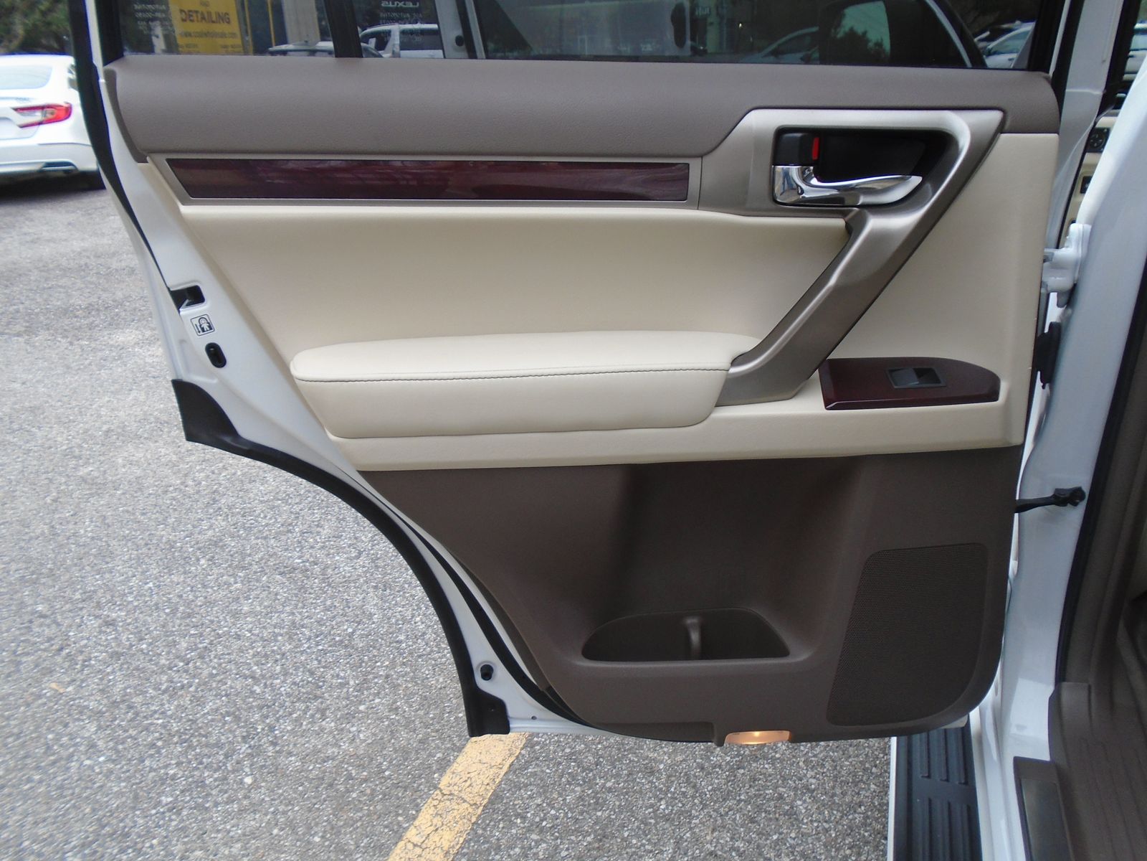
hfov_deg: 67.3
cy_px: 430
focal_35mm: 26
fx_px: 862
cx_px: 574
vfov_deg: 53.1
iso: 100
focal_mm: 4.6
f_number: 3.2
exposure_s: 1/50
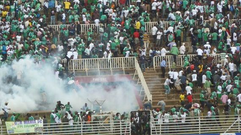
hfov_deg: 7.1
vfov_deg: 4.0
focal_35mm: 304
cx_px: 120
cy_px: 70
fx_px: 1942
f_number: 4.8
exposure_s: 1/250
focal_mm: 45.7
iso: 160
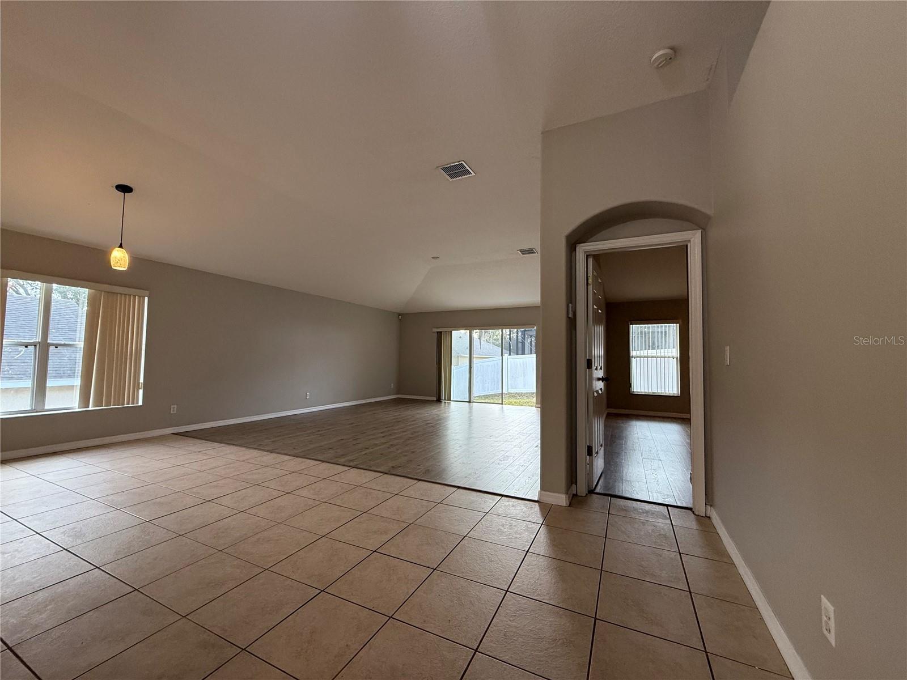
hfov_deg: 102.1
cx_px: 454
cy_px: 340
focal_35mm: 14
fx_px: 367
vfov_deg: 85.7
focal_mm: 2.22
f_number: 2.2
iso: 250
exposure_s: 1/120
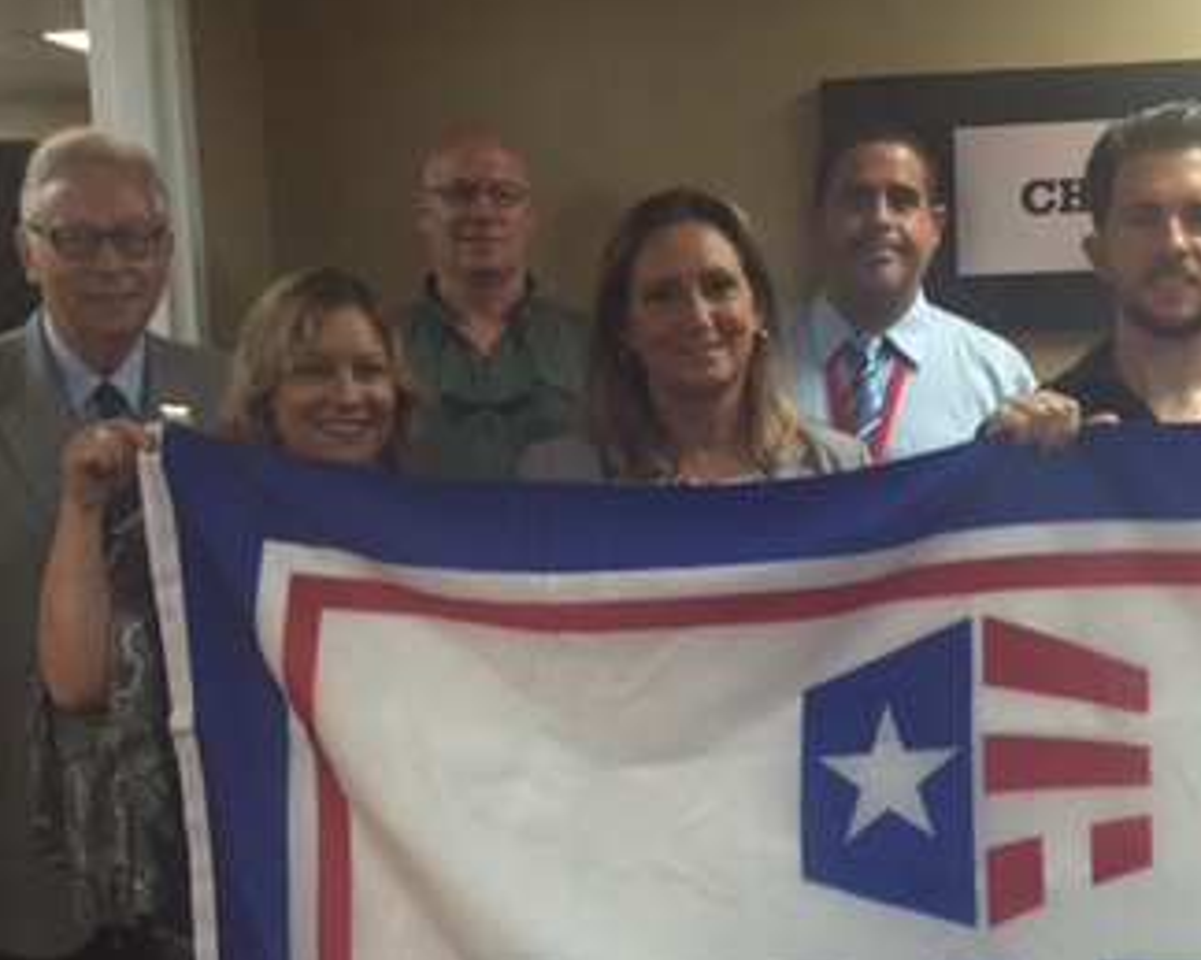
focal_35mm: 56
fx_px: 1990
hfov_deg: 33.3
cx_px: 797
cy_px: 623
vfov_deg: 27.0
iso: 250
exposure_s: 1/30
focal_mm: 4.15
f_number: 2.2
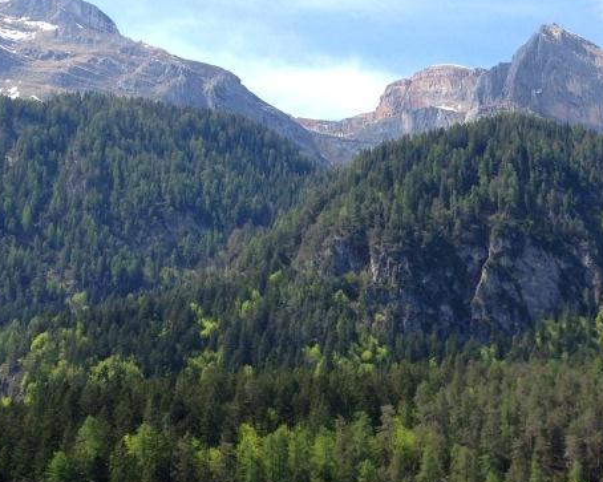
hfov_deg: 24.6
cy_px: 352
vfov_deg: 19.8
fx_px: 1374
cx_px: 426
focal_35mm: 77
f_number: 2.4
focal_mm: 4.28
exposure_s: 1/849
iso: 64
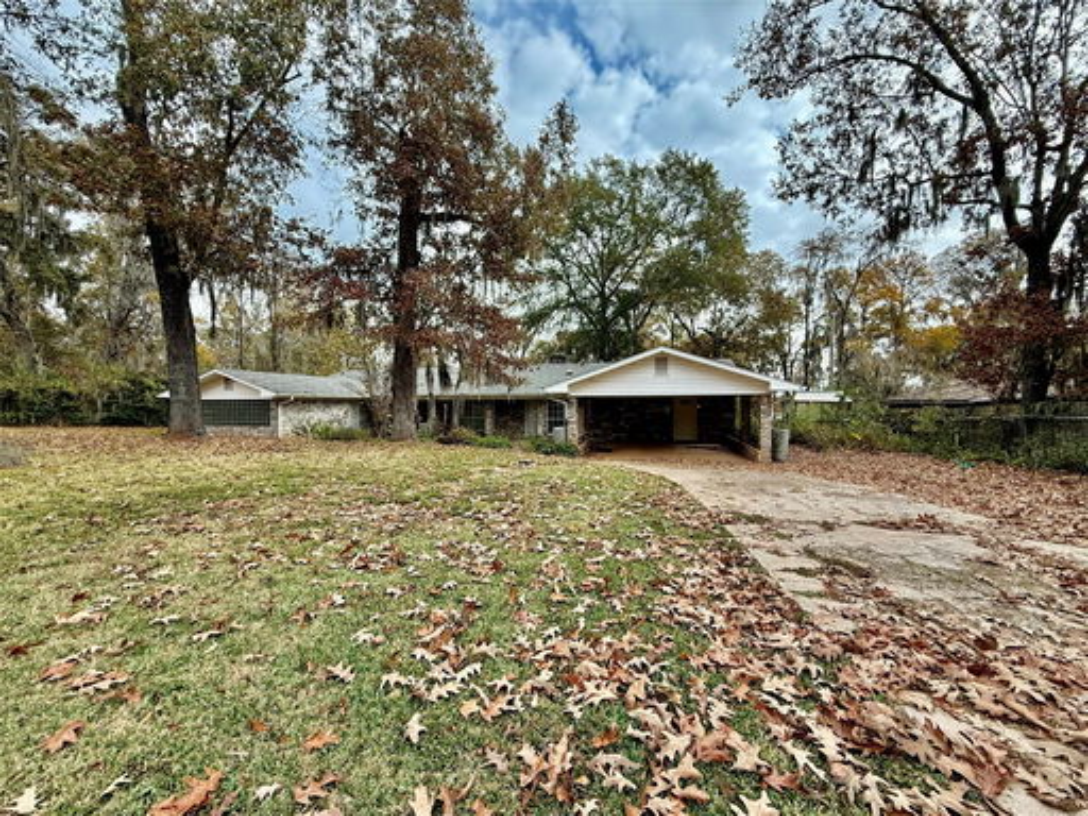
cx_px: 544
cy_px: 408
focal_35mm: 14
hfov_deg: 102.1
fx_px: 440
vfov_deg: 85.7
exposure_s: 1/658
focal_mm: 2.22
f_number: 2.2
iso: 64
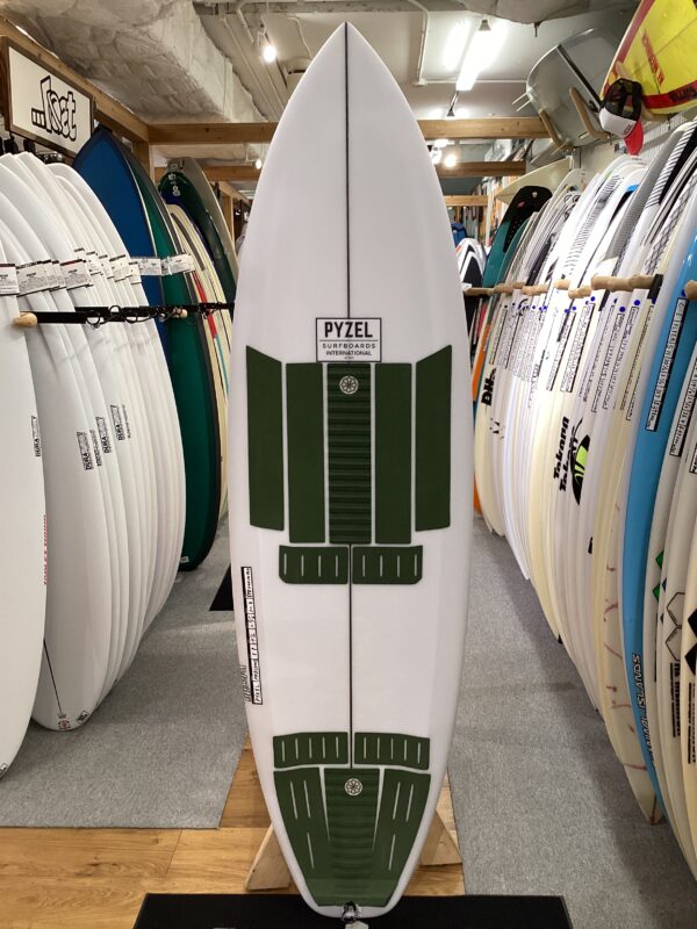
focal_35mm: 31
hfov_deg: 45.4
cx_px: 348
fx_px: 832
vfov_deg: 58.4
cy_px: 464
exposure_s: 1/60
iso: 80
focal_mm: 3.3
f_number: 2.4
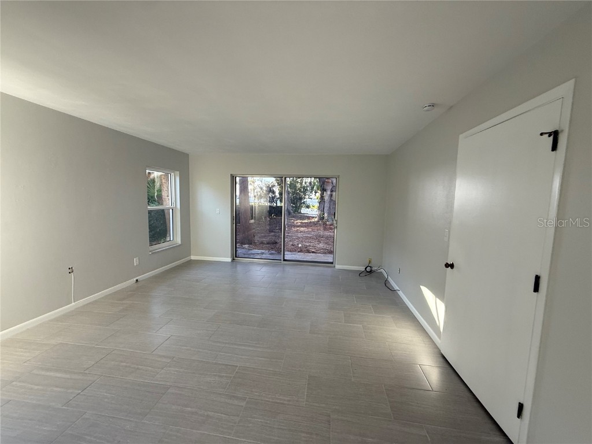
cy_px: 222
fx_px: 239
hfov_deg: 102.1
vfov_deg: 85.7
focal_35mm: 14
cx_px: 296
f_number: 2.2
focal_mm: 2.22
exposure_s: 1/99
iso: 80
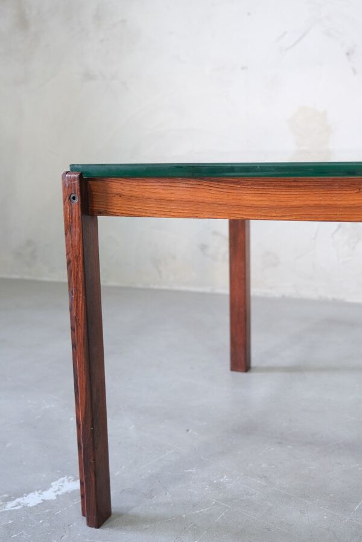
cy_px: 271
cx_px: 181
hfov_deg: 32.6
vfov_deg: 47.4
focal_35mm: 41
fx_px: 618
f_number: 4
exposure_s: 1/40
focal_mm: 27.5
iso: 2500
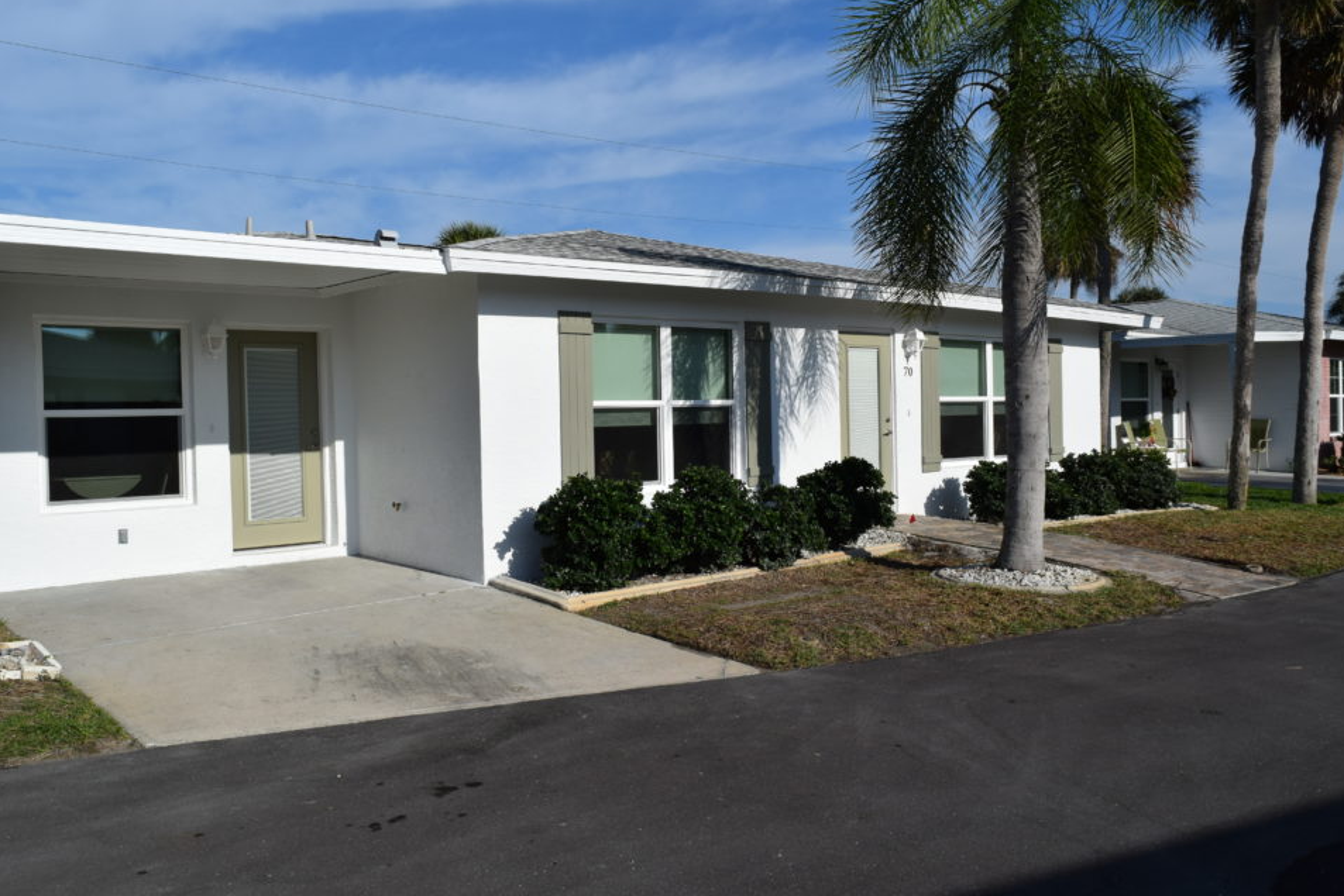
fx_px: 1083
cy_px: 430
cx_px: 653
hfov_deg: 63.6
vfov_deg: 45.0
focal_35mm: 29
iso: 200
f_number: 11
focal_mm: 18
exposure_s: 1/500
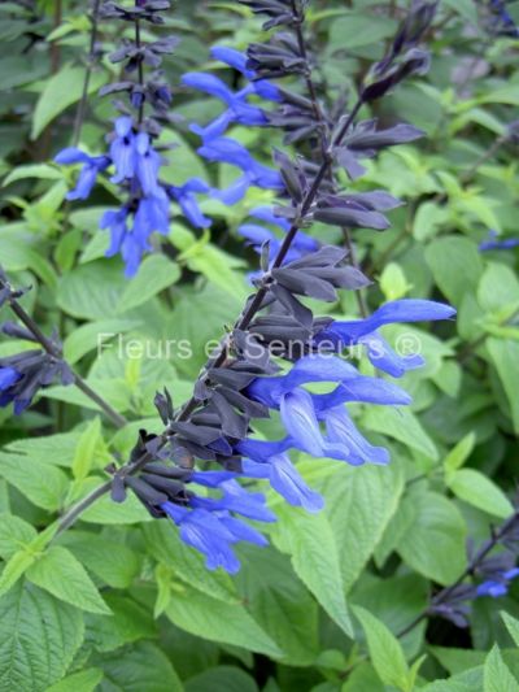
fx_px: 779
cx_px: 260
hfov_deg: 36.8
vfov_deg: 47.9
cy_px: 346
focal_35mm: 39
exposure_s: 1/65.8
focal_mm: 8
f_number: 2.8
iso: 100
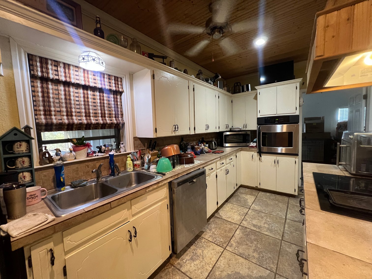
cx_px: 186
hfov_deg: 106.2
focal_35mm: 13
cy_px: 140
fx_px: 140
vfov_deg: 89.9
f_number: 1.8
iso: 500
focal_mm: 1.57
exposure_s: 1/60
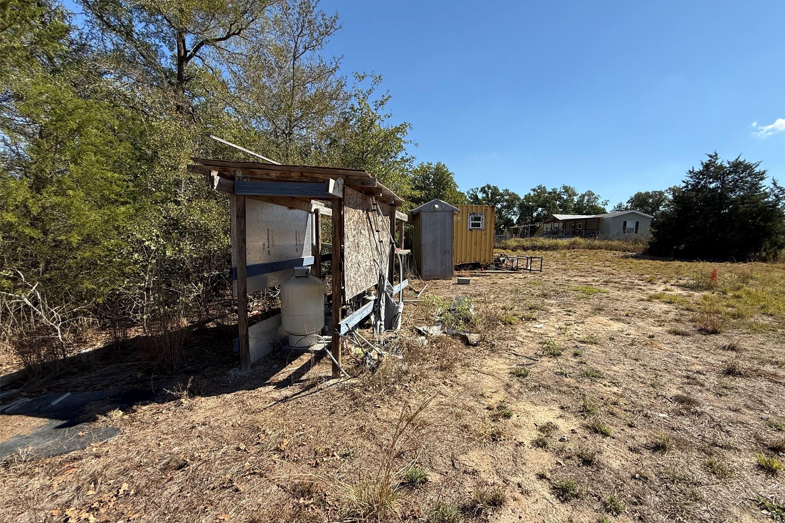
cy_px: 276
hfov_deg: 100.4
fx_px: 327
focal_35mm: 15
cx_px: 404
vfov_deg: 77.2
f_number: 2.2
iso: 50
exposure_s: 1/1431
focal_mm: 2.22
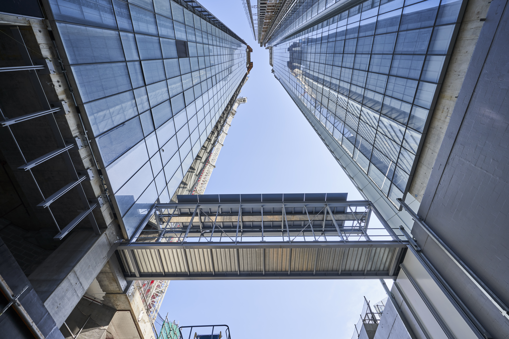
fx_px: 226
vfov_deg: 73.7
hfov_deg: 96.7
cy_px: 170
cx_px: 254
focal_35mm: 16
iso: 100
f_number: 8
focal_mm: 16
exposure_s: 1/125
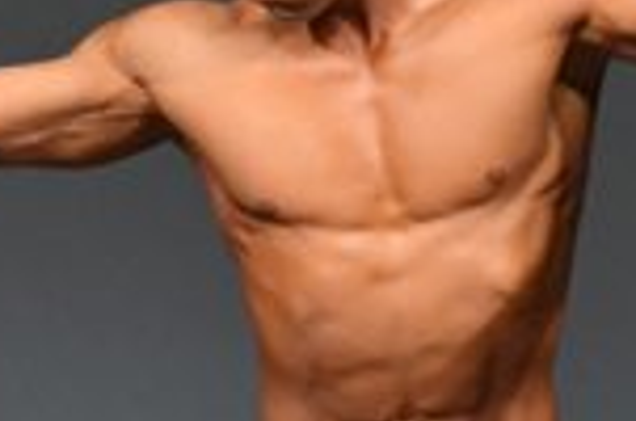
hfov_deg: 1.3
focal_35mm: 1622
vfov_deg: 0.8
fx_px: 28595
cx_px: 154
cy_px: 434
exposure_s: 1/400
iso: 4000
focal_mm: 210
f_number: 5.6
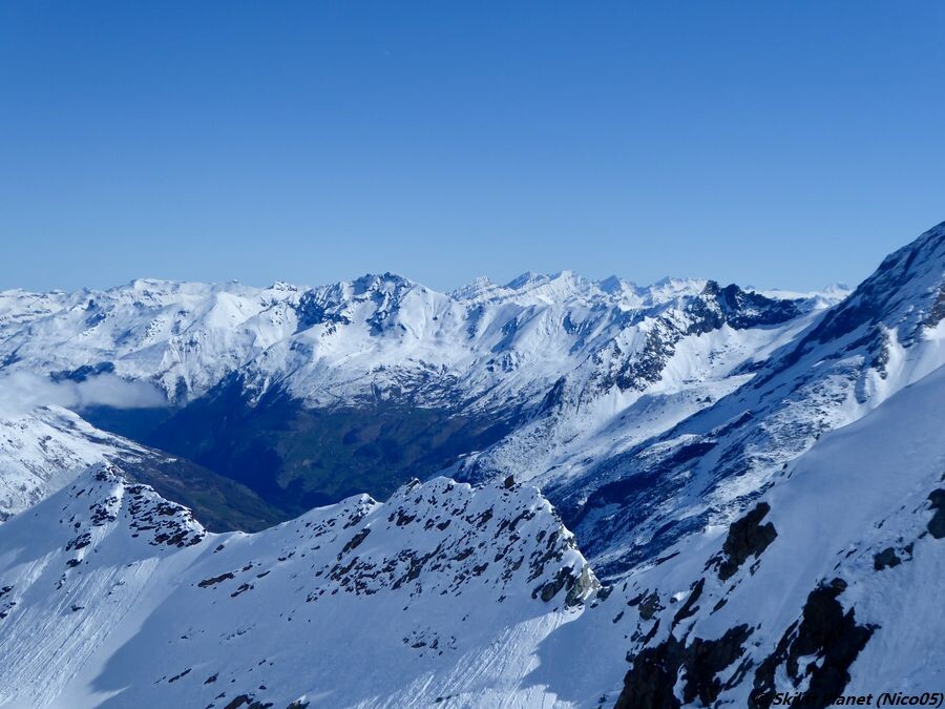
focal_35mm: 65
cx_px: 472
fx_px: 1774
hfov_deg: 29.8
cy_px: 354
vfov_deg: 22.6
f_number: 4.3
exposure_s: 1/1600
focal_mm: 10.9
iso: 80
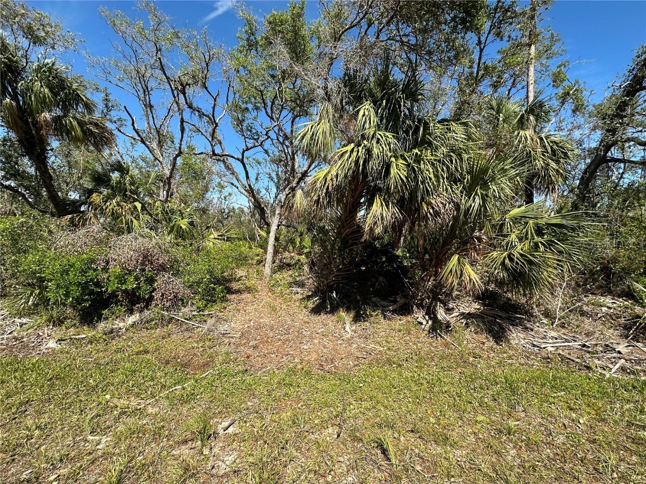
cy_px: 242
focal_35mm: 14
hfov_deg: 102.1
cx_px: 323
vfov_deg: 85.7
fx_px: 261
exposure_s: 1/1092
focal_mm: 2.22
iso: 40
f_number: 2.2
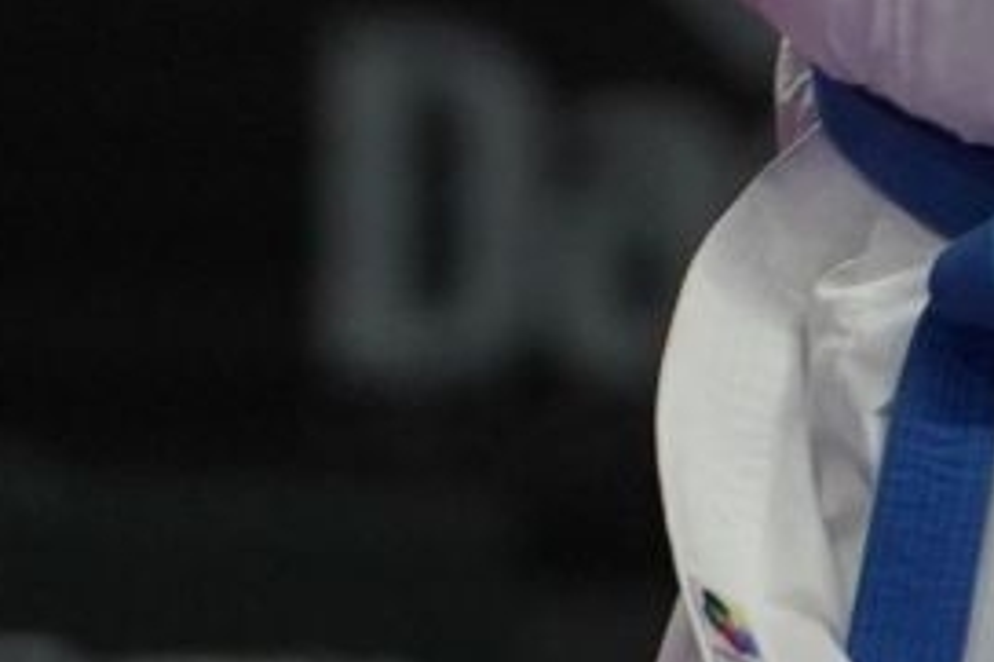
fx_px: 54856
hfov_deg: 1.0
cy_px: -560
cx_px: 1977
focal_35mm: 1988
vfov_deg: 0.7
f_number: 2.8
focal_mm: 200
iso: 800
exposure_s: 1/1000
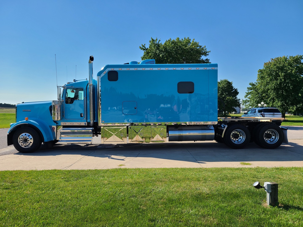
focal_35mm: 26
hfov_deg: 67.3
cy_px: 114
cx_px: 152
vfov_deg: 53.1
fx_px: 228
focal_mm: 5.4
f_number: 1.8
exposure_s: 1/1909
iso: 40
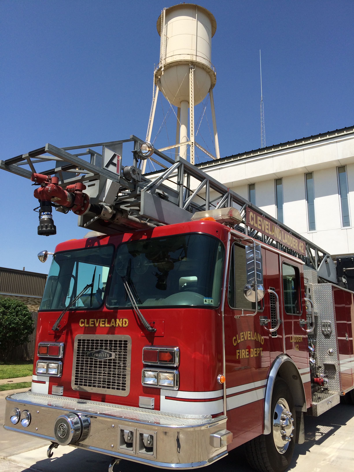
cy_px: 236
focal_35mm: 30
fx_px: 409
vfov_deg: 60.0
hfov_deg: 46.8
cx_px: 177
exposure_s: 1/2564
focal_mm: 4.12
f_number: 2.2
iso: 32
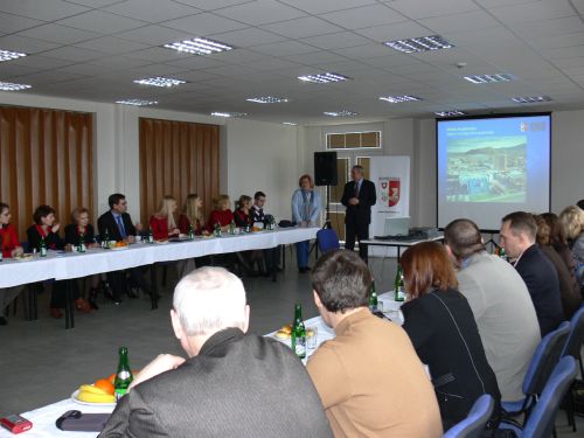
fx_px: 590
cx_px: 292
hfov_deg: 52.6
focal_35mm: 35
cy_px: 219
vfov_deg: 40.7
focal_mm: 7.4
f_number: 2.8
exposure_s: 1/30
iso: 100
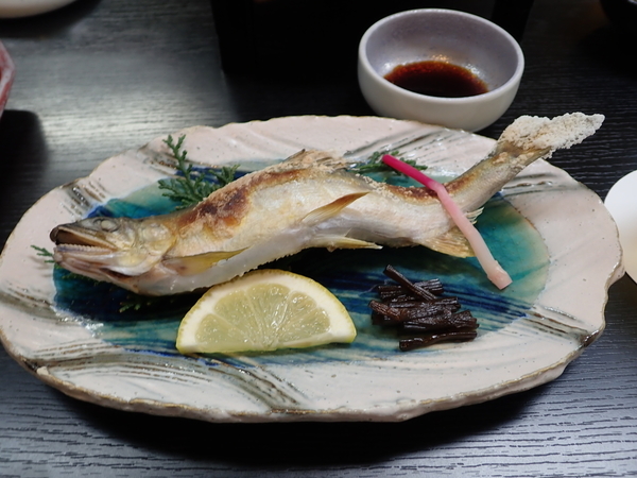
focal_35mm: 30
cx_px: 318
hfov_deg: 60.0
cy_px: 239
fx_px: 552
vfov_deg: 46.8
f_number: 2.3
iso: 100
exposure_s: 1/10
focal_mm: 5.5
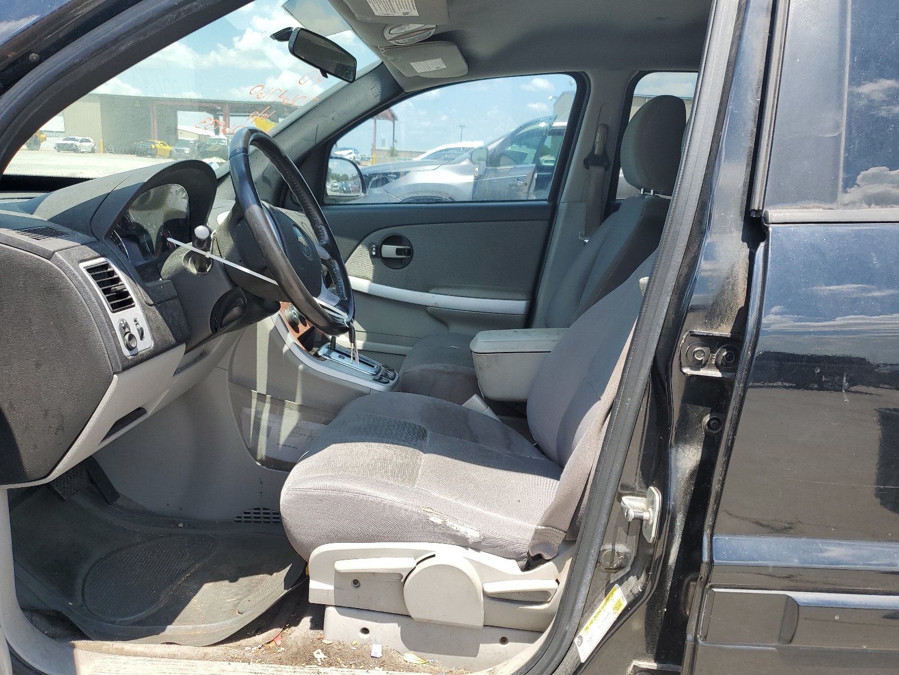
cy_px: 338
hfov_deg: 67.3
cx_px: 450
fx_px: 675
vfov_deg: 53.1
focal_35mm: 26
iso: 50
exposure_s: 1/1000
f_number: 1.5
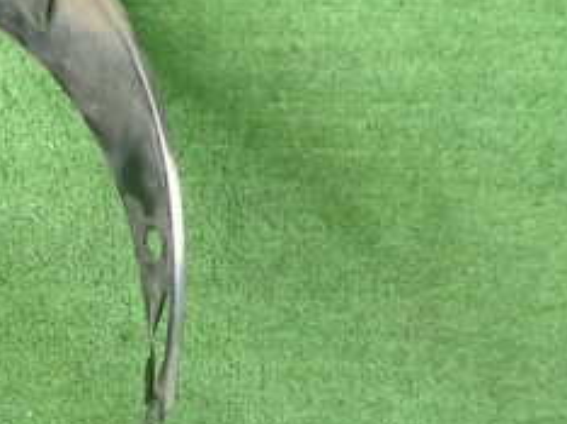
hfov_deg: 23.9
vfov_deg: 19.1
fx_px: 1260
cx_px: -36
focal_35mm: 77
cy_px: 267
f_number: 2.3
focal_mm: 5.4
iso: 200
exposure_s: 1/30
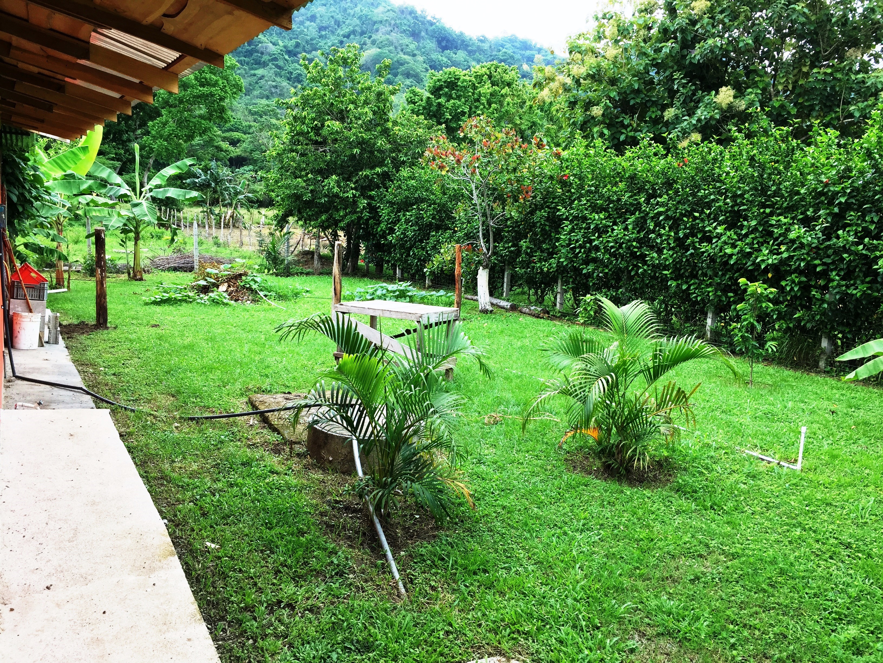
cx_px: 442
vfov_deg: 48.2
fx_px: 740
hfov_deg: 61.7
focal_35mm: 29
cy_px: 332
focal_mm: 4.15
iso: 32
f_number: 2.2
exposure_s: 1/412
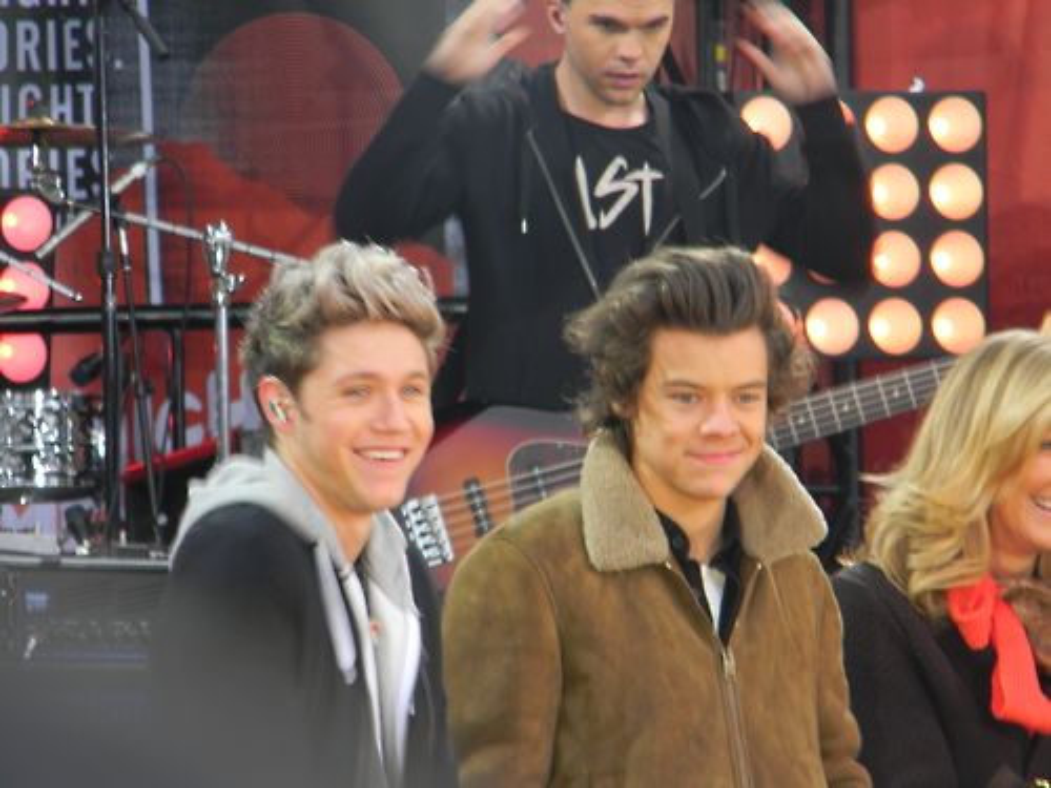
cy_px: 394
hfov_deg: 5.9
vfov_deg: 4.4
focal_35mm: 335
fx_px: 10171
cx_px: 526
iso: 80
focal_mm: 60.7
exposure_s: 1/31.3
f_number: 5.4
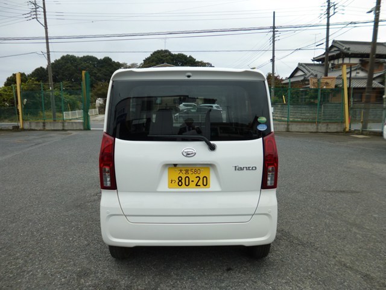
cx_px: 193
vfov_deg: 56.8
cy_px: 145
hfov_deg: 71.6
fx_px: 268
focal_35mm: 24
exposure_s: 1/800
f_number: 2.8
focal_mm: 4.3
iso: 100
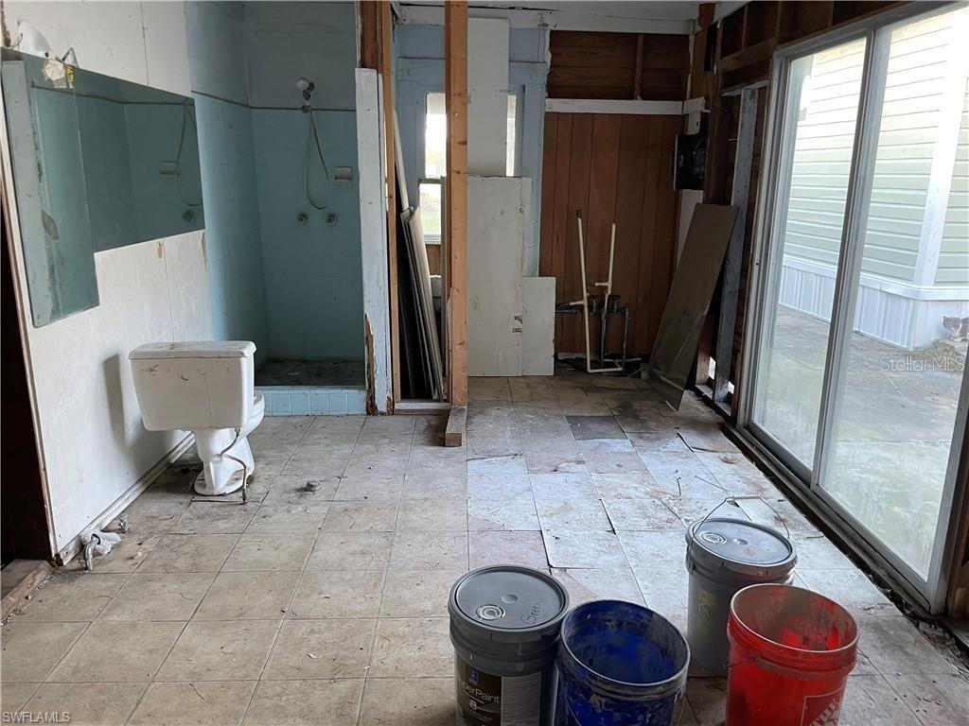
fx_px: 728
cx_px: 484
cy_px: 363
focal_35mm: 26
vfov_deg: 53.1
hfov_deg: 67.3
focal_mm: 4.2
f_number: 1.6
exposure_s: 1/67
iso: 125
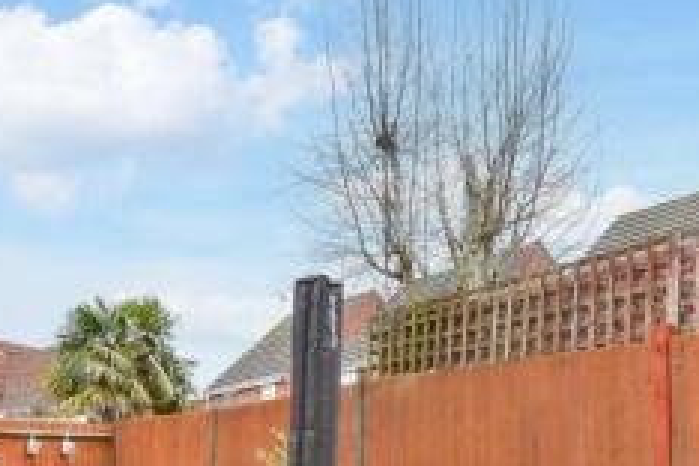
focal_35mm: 42
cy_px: 479
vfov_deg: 29.5
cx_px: 336
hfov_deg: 46.4
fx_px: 815
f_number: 7.1
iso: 400
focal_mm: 10
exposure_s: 1/40
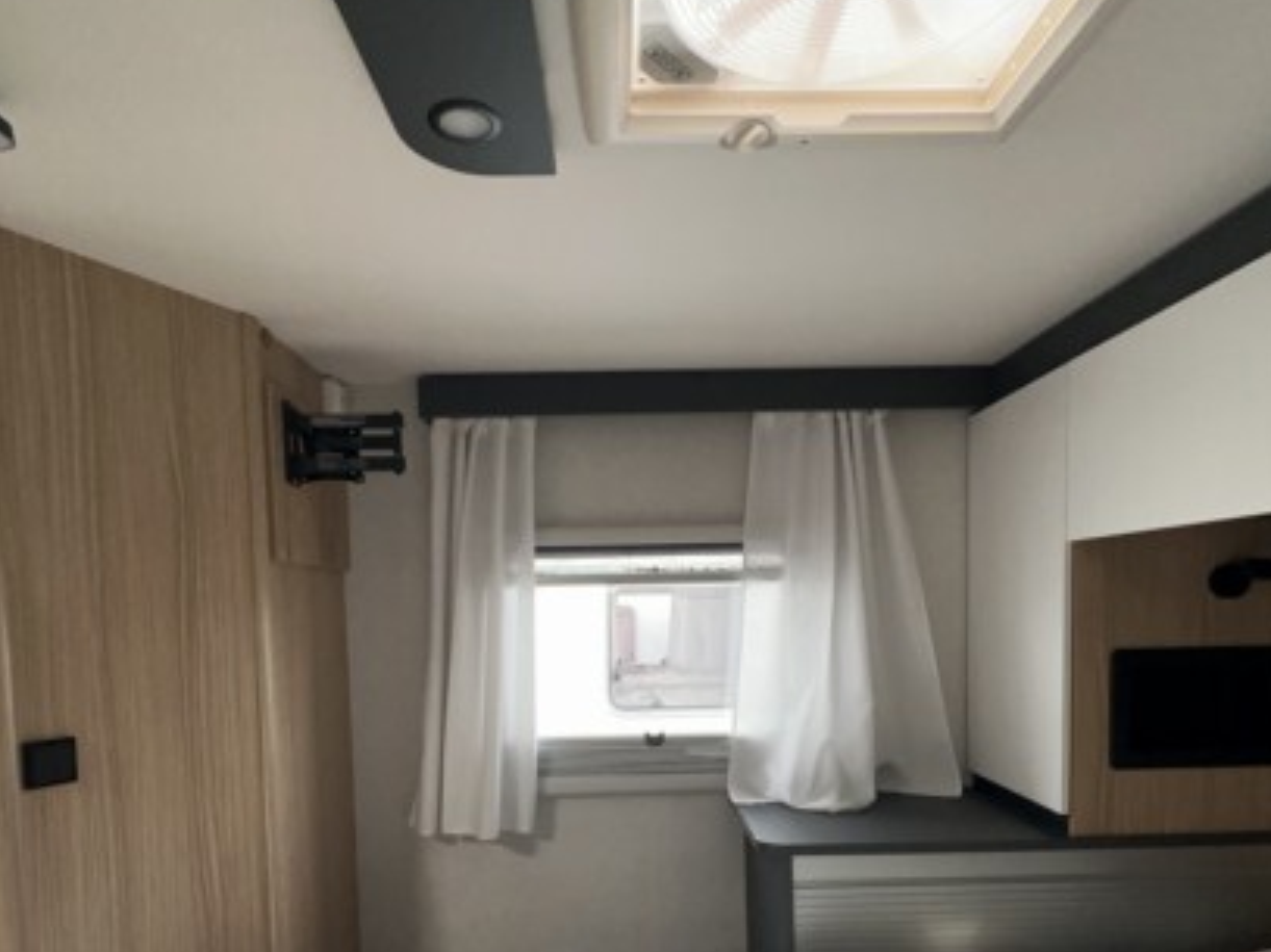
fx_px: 808
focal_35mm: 22
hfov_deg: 76.4
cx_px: 640
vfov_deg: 59.3
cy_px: 652
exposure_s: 1/99
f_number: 2.2
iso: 200
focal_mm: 2.22
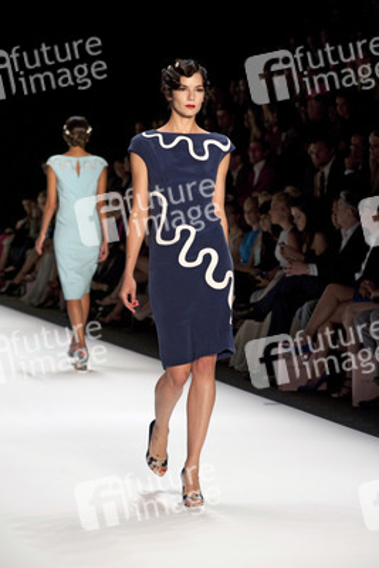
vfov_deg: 15.2
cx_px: 190
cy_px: 284
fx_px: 2130
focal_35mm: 135
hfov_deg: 10.2
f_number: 7.1
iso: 1600
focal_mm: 135
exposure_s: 1/250
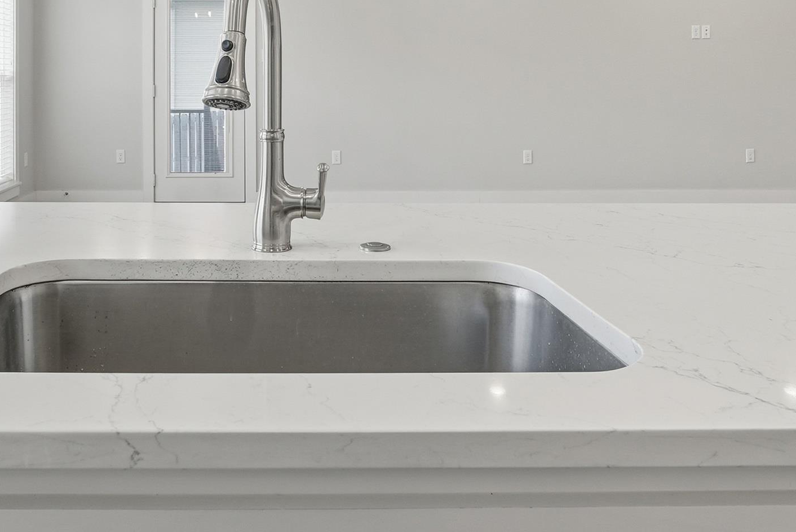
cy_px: 77
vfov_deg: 37.0
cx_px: 274
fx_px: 752
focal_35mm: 34
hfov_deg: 54.8
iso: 250
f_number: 9
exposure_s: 1/40
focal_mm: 16
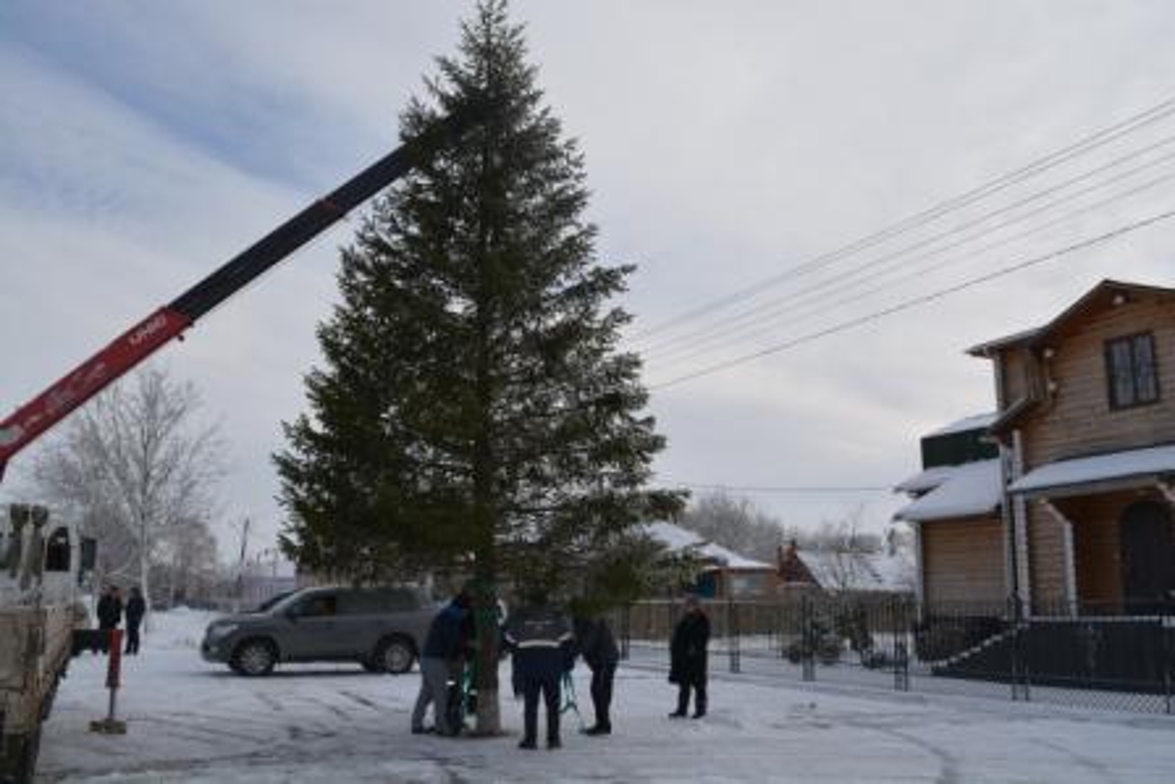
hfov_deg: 61.9
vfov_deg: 43.6
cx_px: 588
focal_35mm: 30
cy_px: 392
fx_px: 979
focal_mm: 20
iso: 100
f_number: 13
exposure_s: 1/200
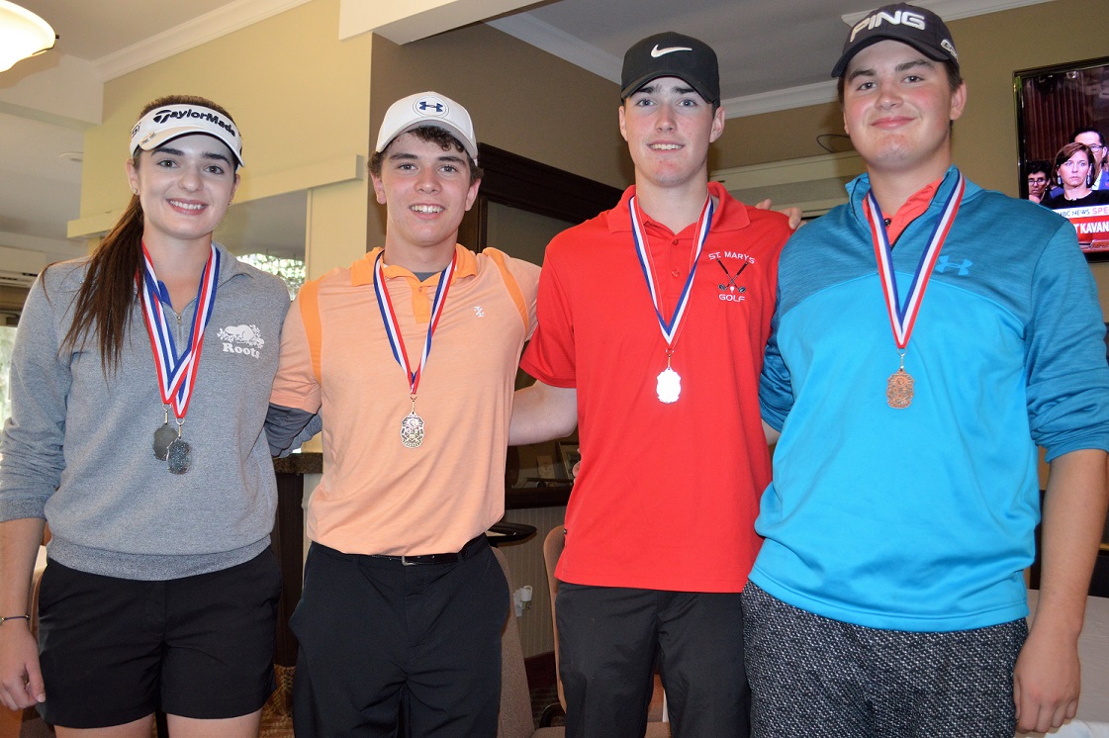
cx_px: 554
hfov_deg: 62.0
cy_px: 369
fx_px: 924
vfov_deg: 43.6
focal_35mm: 30
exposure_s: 1/60
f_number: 3.8
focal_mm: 20
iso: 800
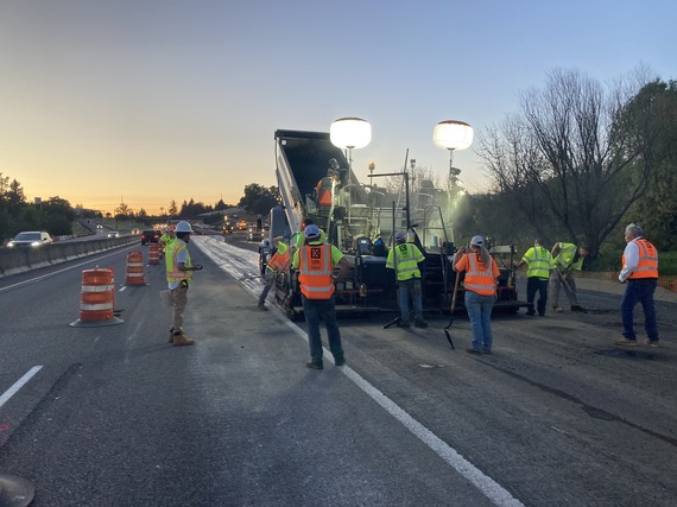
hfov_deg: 63.5
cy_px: 254
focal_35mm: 28
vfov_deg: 49.7
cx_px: 338
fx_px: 547
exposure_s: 1/93
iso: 80
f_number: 1.8
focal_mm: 3.99
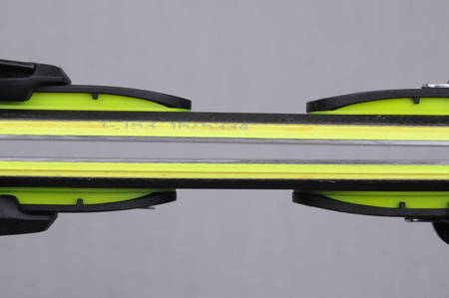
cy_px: 149
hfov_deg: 13.1
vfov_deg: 8.7
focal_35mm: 158
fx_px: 1962
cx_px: 224
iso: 3200
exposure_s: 1/125
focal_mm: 105
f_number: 16
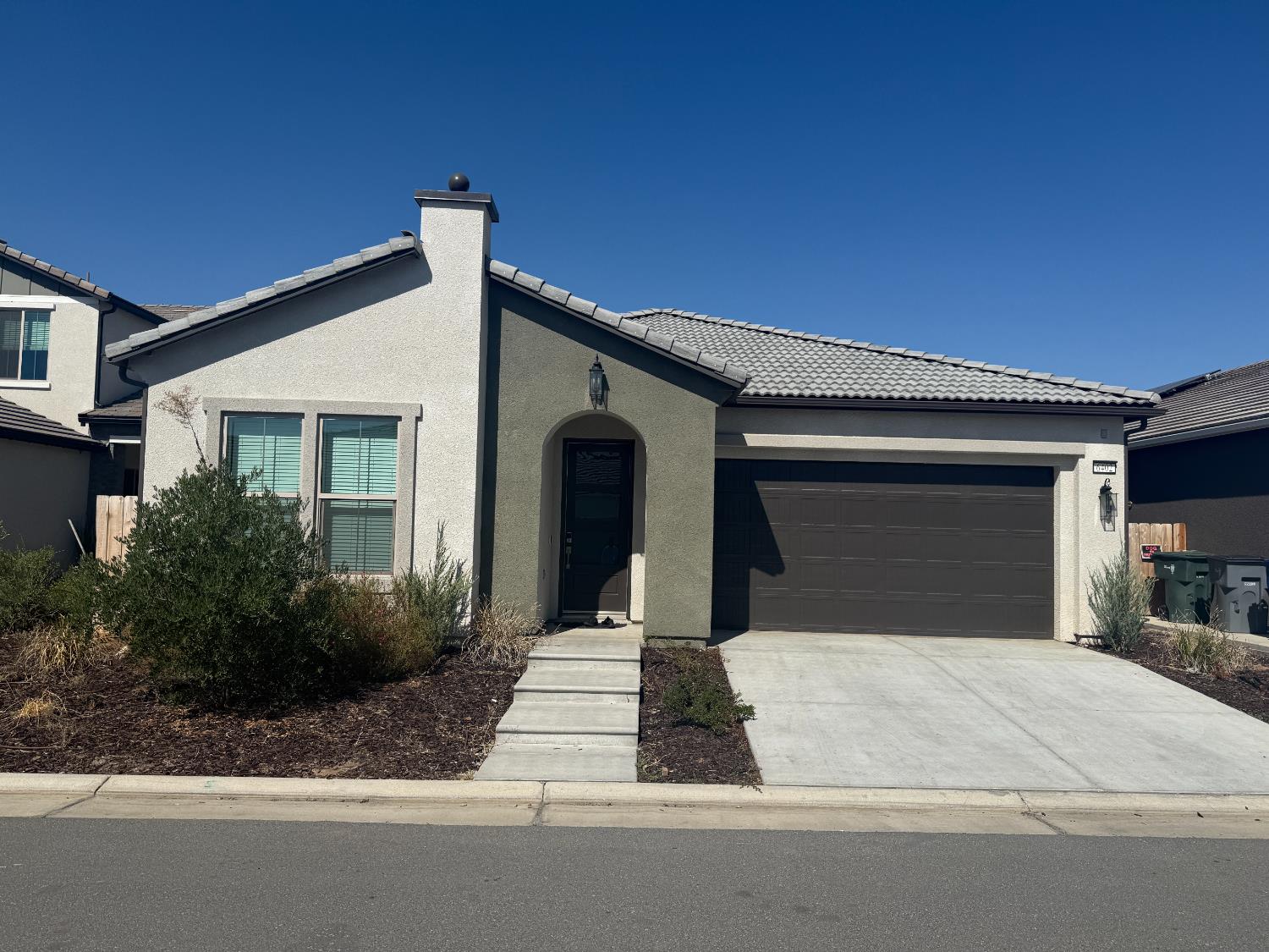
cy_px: 476
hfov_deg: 71.6
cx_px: 634
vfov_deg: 56.8
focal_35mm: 24
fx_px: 880
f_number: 1.78
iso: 80
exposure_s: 1/8130
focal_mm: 6.76
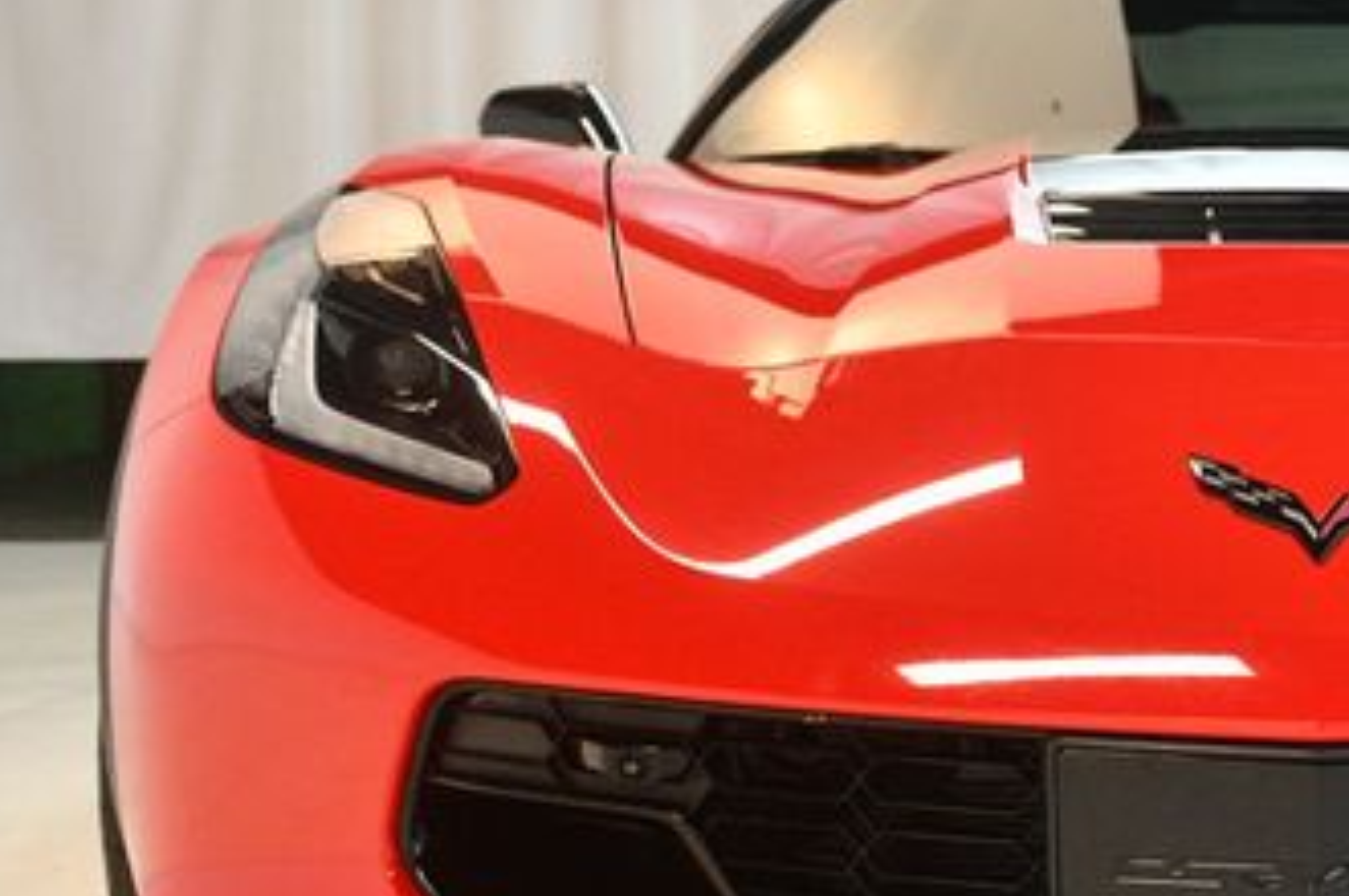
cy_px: 501
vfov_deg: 15.7
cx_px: 1292
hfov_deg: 22.6
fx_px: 3257
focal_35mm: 87
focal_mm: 30
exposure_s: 1/125
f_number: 4
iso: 2200
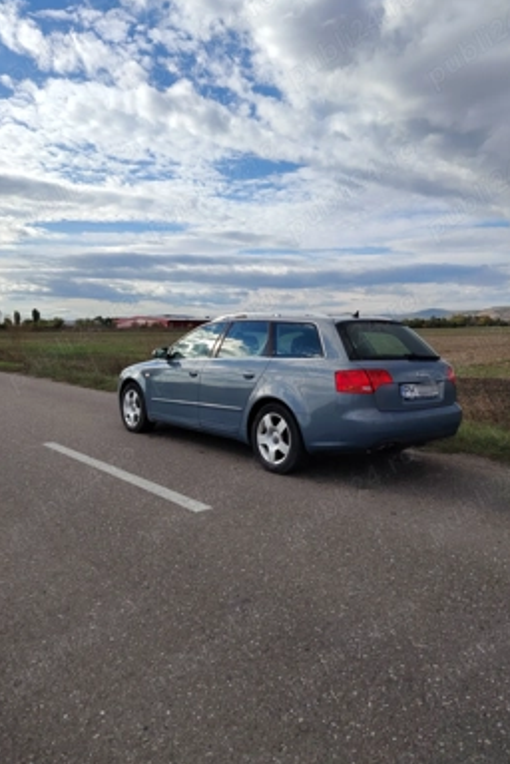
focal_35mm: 26
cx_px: 281
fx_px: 552
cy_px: 374
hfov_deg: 49.5
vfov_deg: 69.4
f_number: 1.75
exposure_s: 1/1073
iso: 100
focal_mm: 5.25
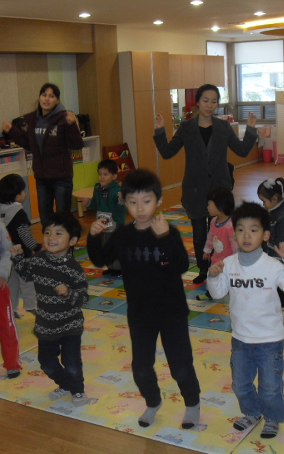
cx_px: 193
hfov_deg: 24.3
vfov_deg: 38.2
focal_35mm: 53
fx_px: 657
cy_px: 229
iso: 120
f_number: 2.8
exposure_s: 1/45
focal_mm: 6.3
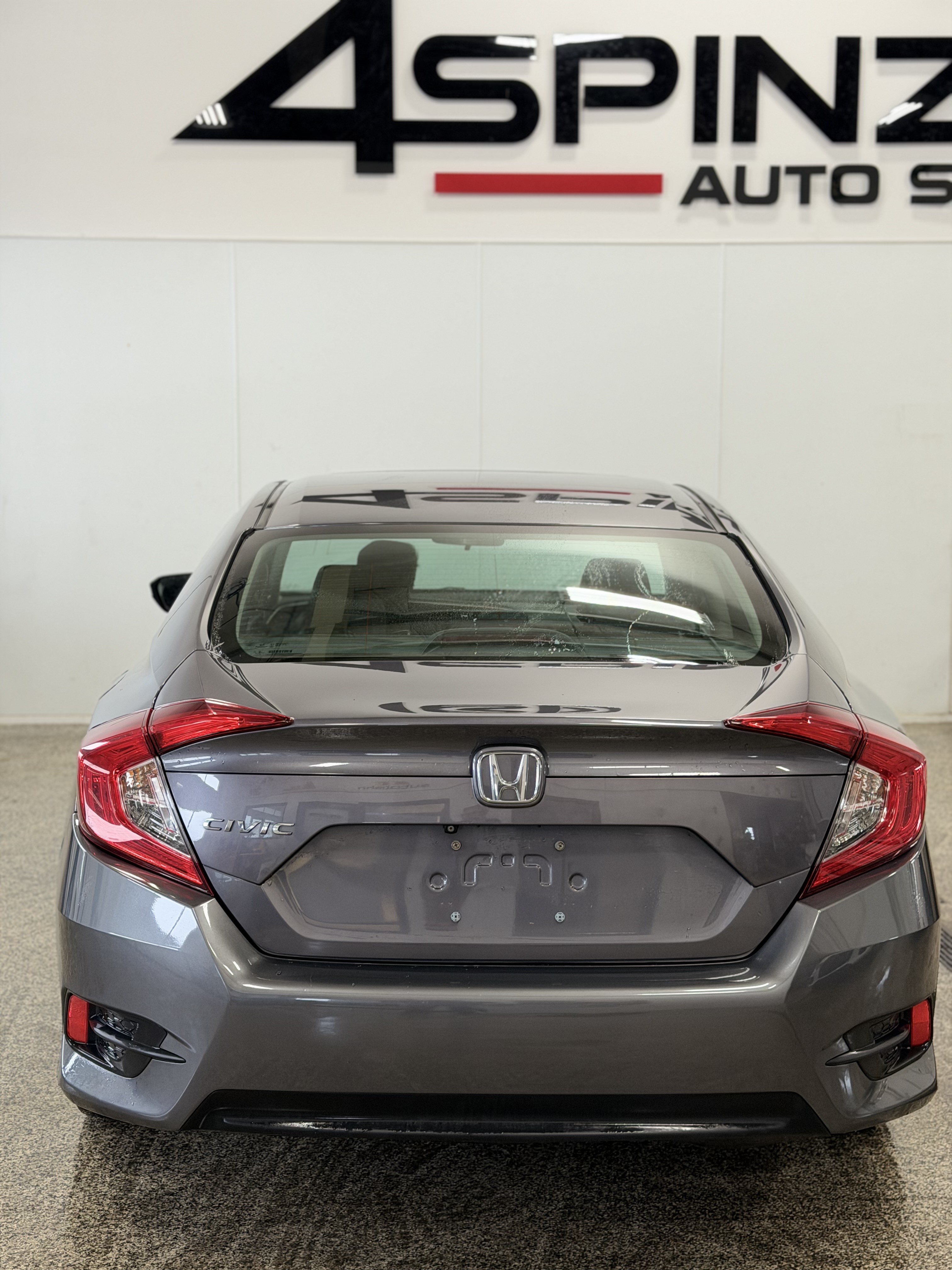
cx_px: 476
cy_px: 635
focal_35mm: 48
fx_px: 1760
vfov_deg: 39.7
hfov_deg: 30.3
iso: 64
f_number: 1.78
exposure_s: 1/120
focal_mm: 6.76
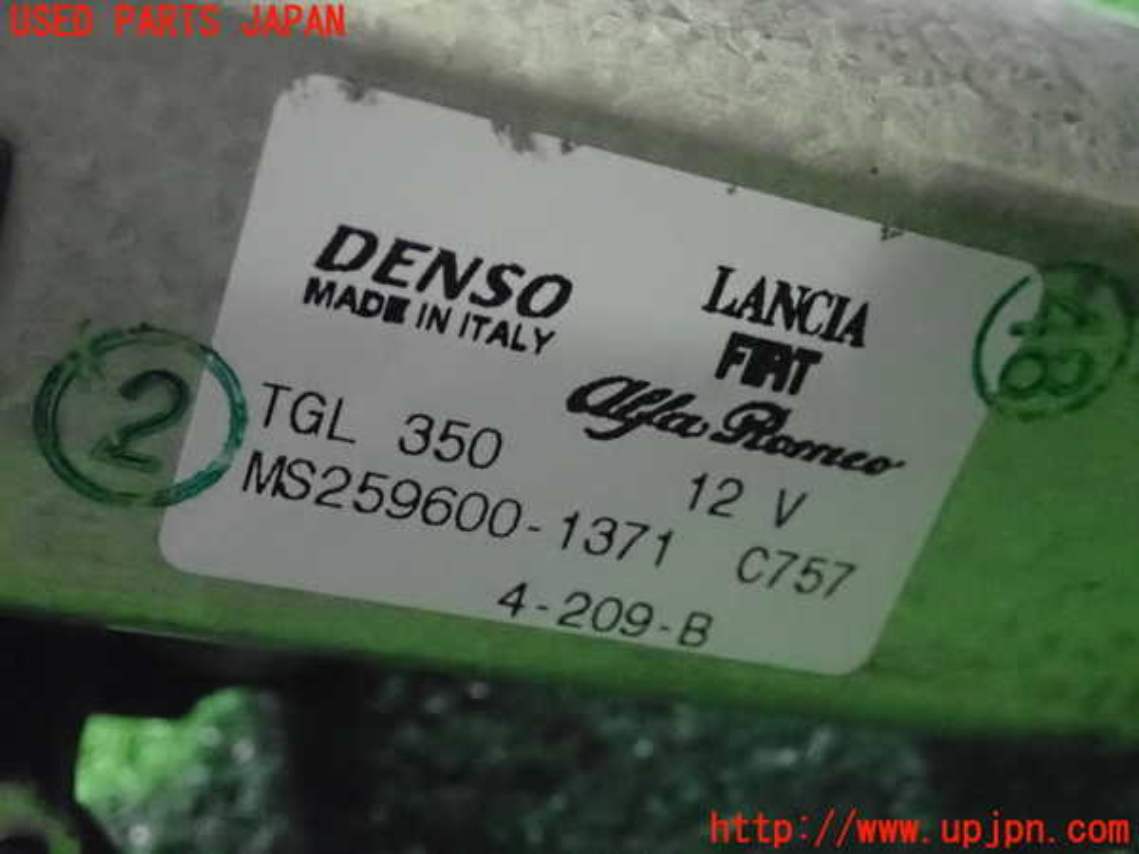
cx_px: 570
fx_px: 1645
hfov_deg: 38.2
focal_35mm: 50
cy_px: 427
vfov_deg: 29.1
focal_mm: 9.01
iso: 6400
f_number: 3.2
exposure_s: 1/160
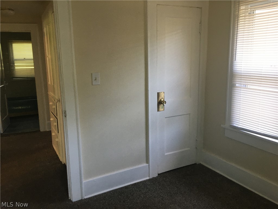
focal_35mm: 29
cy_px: 104
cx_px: 139
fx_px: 233
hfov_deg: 61.7
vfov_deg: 48.2
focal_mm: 4.15
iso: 80
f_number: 2.2
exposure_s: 1/30
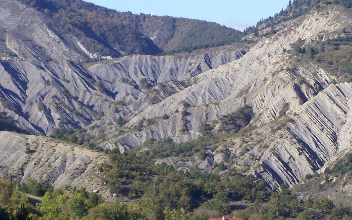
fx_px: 2494
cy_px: 173
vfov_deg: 5.0
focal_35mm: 260
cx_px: 305
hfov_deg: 8.1
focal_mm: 23.1
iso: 64
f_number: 4.5
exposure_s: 1/250
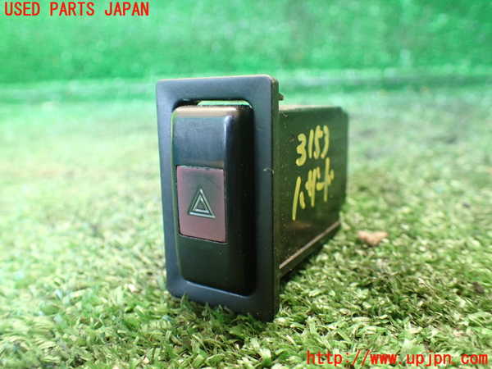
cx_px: 246
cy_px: 184
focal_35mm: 30
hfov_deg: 60.0
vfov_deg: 46.8
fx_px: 426
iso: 800
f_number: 2.3
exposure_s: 1/125
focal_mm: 5.4
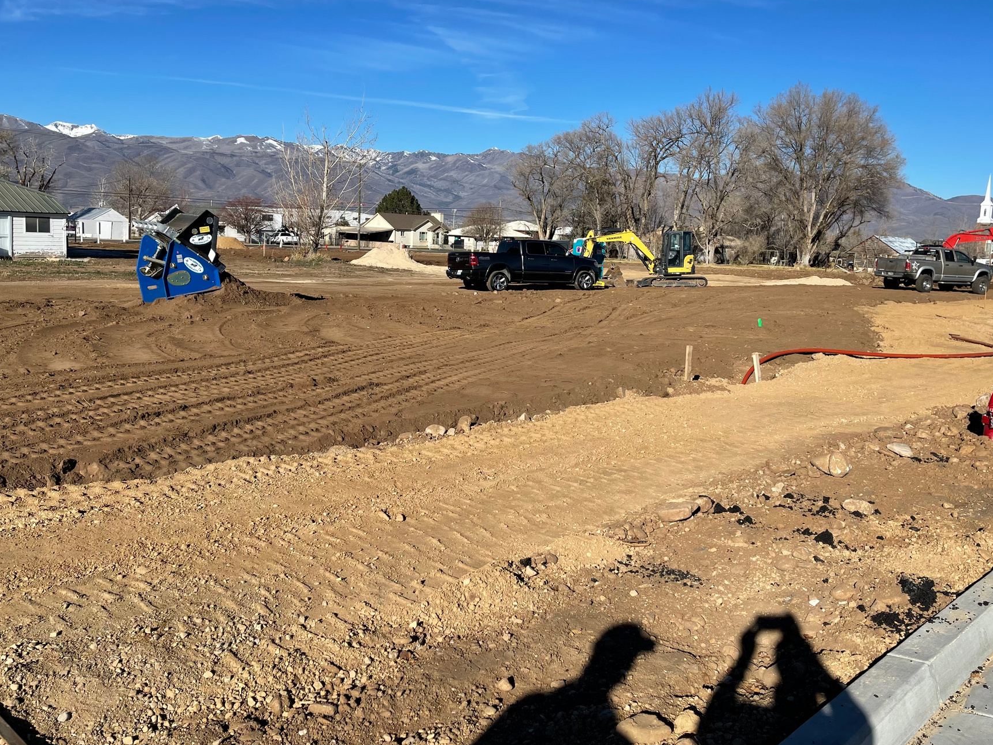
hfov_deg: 58.2
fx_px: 889
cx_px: 545
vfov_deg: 45.3
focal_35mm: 31
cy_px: 319
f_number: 1.6
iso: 32
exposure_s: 1/4717
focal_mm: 5.1
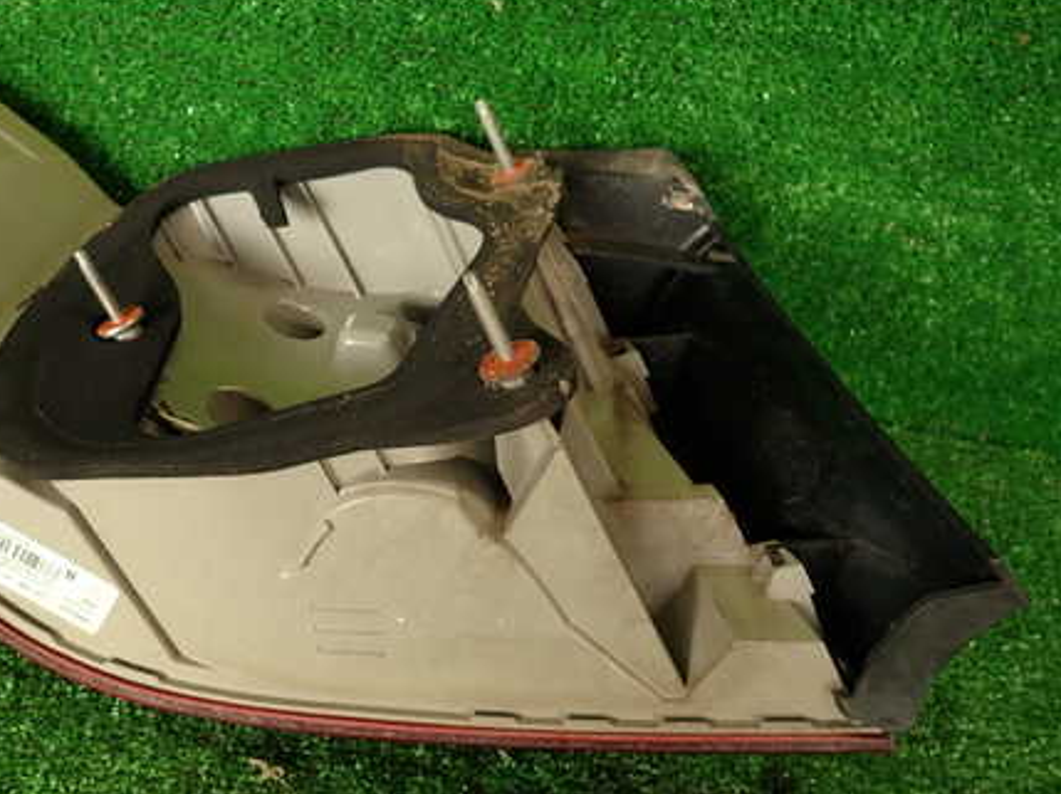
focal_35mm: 35
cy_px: 383
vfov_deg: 40.6
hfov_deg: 51.6
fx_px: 1072
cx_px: 346
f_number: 2
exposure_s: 1/80
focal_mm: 4.5
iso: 100
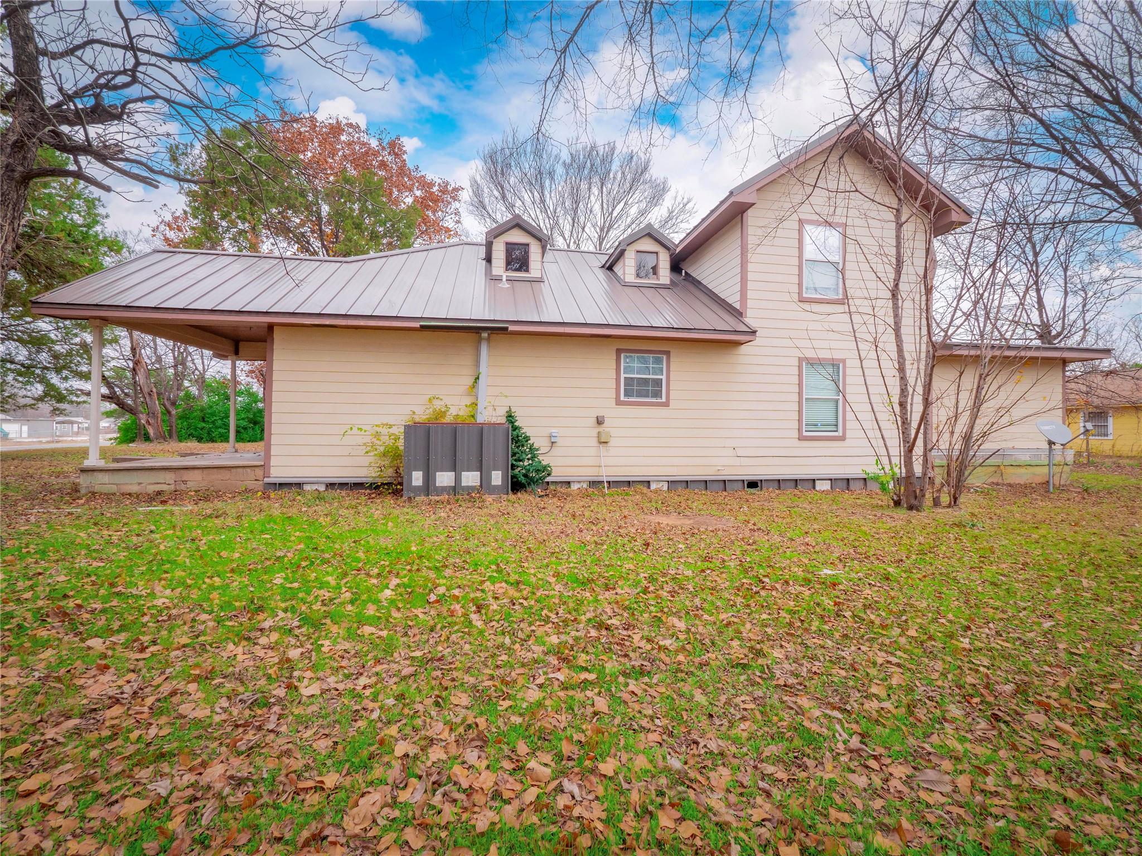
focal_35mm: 14
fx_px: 462
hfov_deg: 102.1
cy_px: 428
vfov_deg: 85.7
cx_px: 571
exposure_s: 1/125
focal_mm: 7
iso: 320
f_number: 8
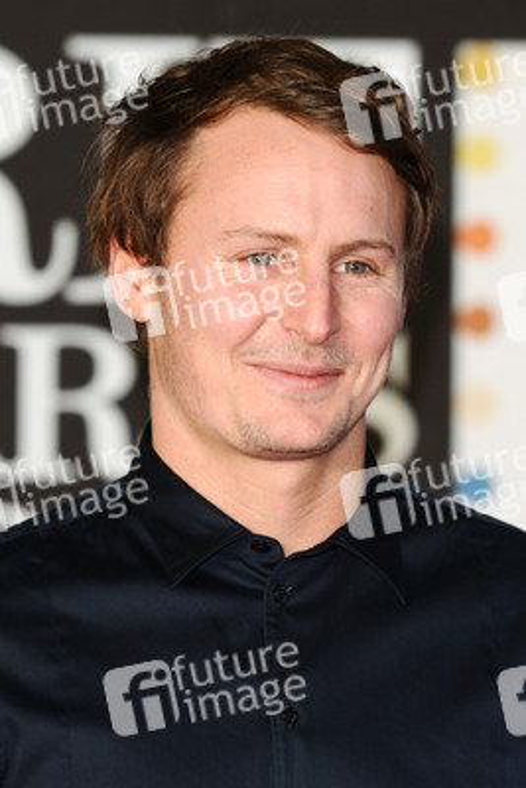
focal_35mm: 262
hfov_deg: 5.2
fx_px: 5748
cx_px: 263
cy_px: 394
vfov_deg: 7.8
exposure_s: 1/200
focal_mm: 175
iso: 320
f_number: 4.5
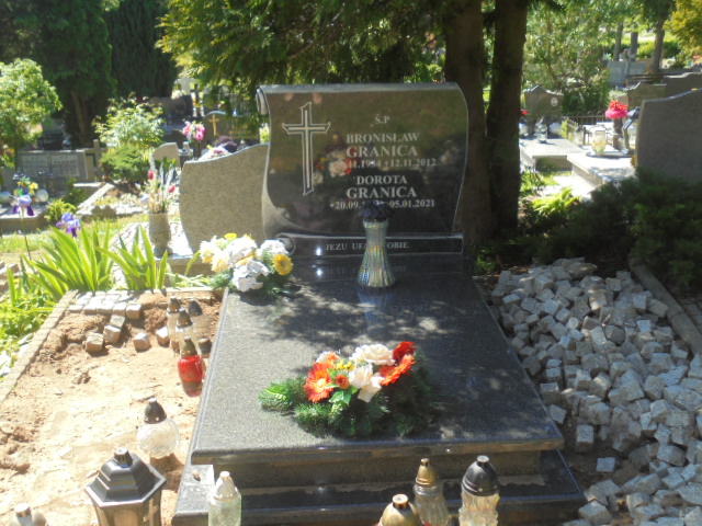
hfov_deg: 49.0
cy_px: 263
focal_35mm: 38
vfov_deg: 37.7
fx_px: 771
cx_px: 351
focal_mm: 6.9
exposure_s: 1/200
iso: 100
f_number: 4.2
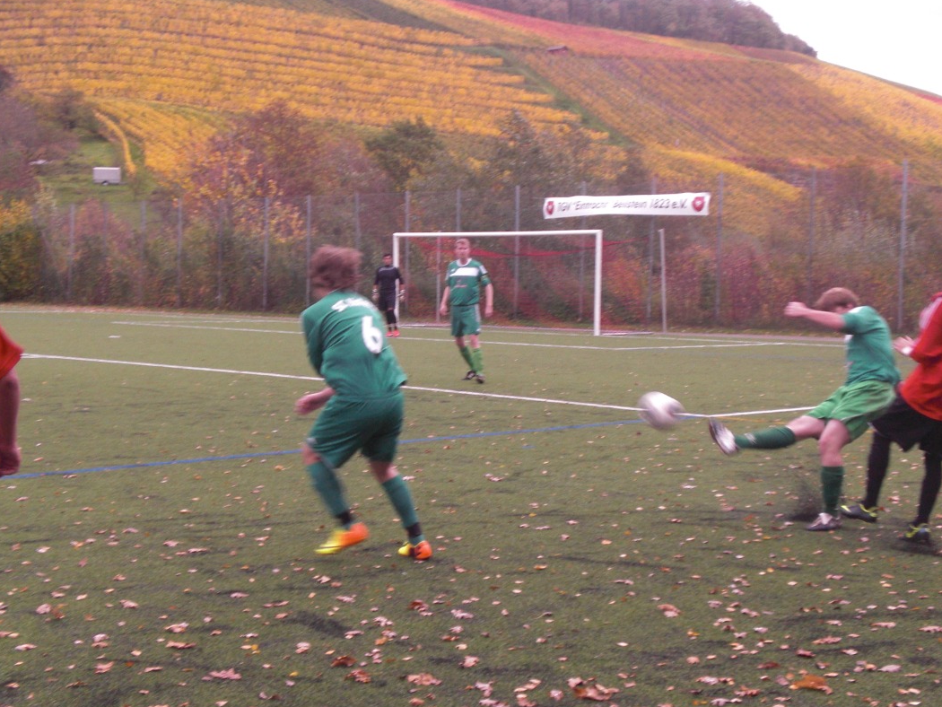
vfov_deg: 22.9
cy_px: 353
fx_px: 1742
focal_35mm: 64
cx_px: 470
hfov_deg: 30.3
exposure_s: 1/125
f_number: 4
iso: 200
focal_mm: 10.4
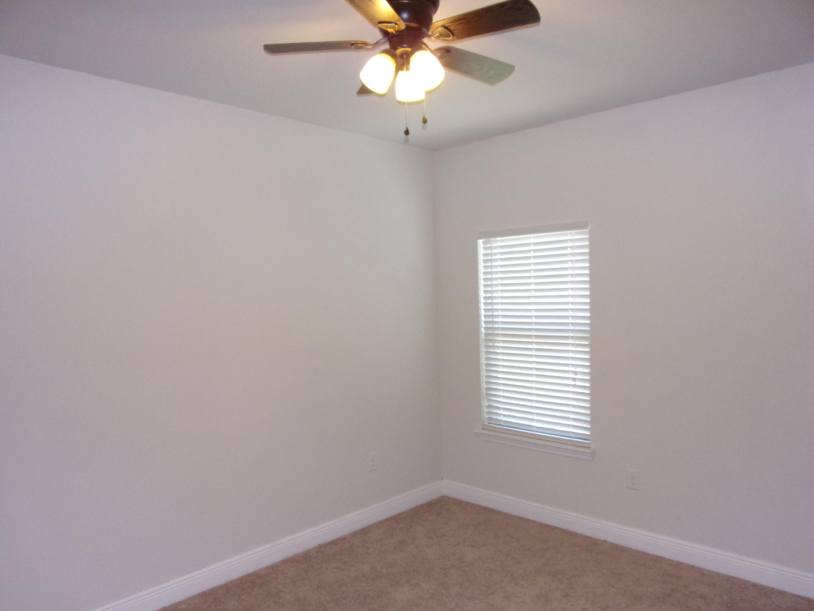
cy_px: 306
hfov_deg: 71.6
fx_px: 564
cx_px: 407
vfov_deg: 56.8
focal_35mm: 24
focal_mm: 4.3
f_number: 3.3
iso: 200
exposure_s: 1/34
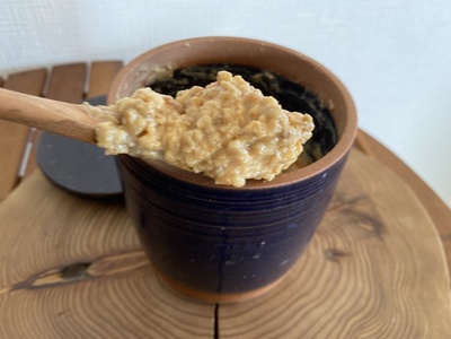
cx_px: 226
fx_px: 339
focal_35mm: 26
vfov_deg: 53.1
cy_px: 170
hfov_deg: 67.3
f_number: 1.8
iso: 125
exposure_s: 1/50
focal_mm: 4.25
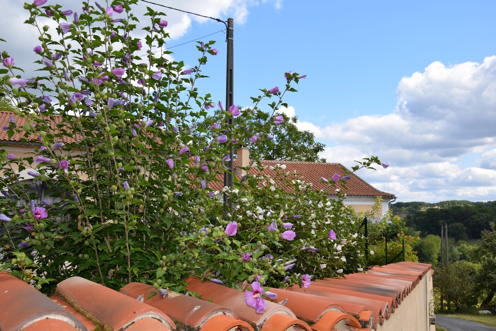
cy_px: 166
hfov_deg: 53.1
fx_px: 496
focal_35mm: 36
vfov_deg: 36.9
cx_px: 248
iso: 100
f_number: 7.1
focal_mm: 24
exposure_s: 1/200
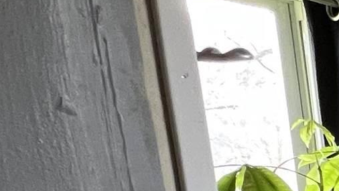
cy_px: 389
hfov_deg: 14.1
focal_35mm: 86
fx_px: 773
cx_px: 857
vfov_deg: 12.3
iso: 160
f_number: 1.8
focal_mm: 1.57
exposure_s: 1/60
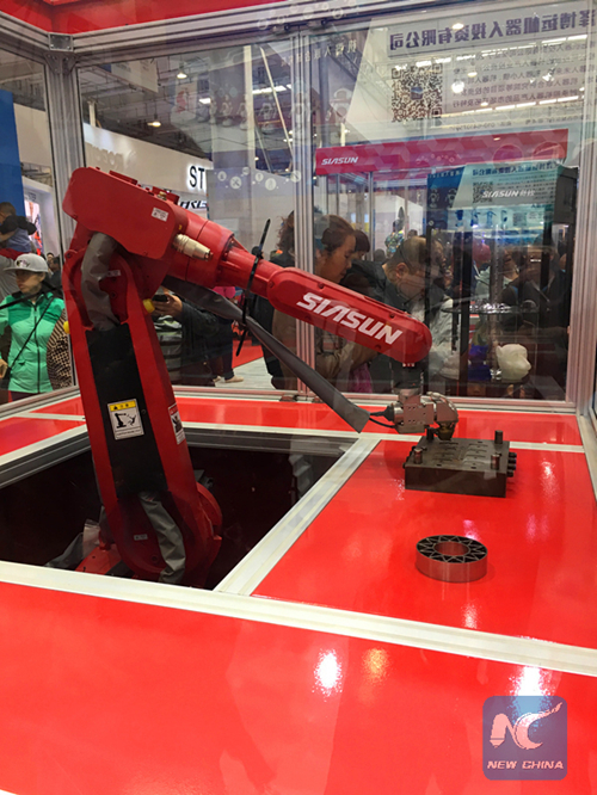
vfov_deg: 61.6
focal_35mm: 29
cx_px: 298
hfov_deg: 48.3
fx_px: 666
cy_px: 398
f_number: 2.2
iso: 32
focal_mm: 4.15
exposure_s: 1/33
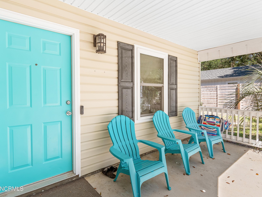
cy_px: 97
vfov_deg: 66.0
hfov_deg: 81.7
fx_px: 151
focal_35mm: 20
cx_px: 132
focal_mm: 12
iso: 100
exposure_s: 1/80
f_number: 4.8
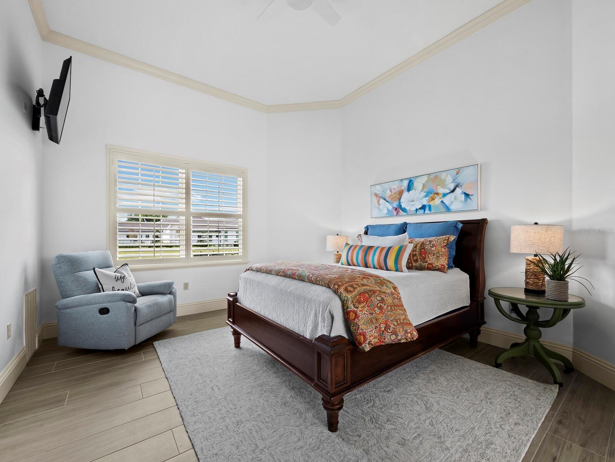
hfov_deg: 102.0
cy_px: 231
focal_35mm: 14
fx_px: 249
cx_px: 308
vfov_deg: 85.7
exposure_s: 1/4
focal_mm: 7
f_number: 11
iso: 320
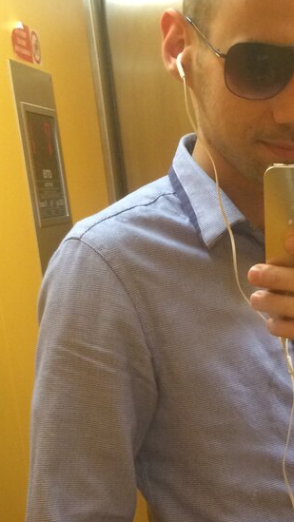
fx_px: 956
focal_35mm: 69
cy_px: 443
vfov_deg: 29.6
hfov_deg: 17.1
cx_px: 286
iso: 250
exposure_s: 1/33
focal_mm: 4.15
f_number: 2.2
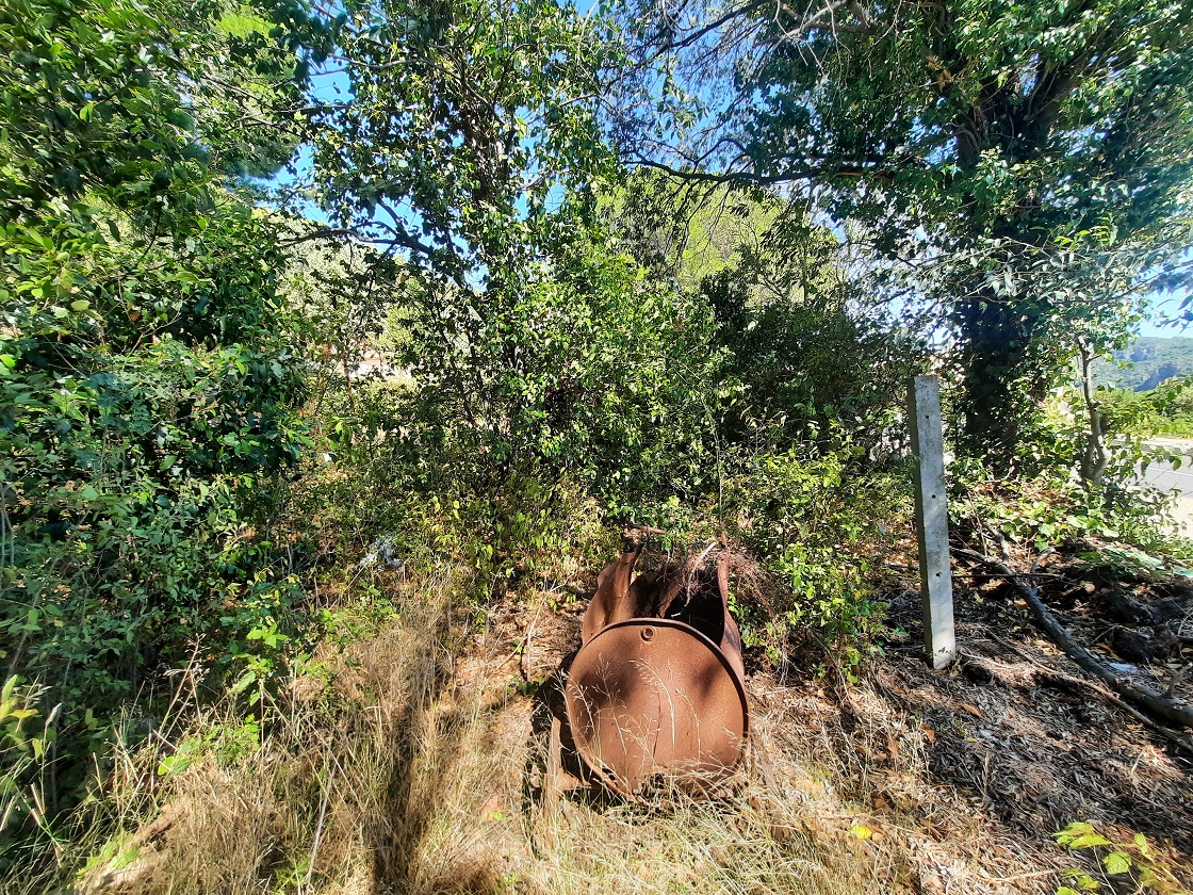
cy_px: 448
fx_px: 448
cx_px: 596
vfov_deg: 89.9
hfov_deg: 106.2
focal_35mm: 13
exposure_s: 1/269
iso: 40
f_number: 2.2
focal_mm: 1.74
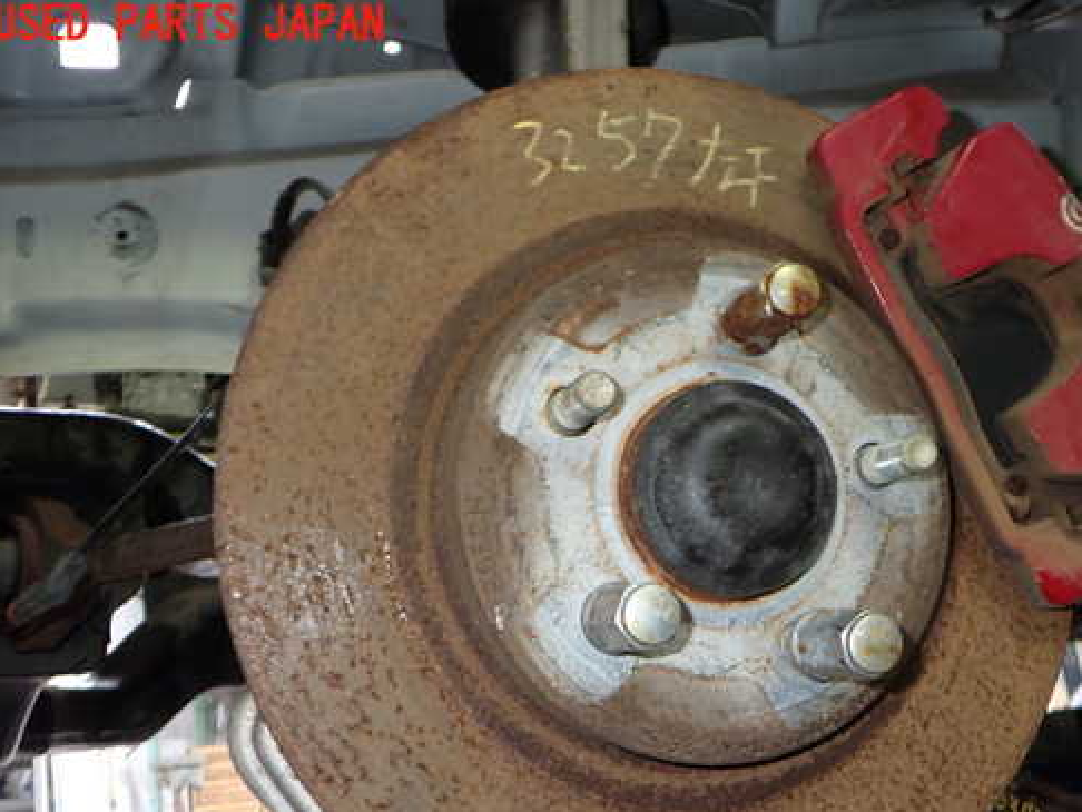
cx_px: 648
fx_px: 1157
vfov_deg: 38.5
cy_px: 498
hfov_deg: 49.8
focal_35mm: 37
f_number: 2.3
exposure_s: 1/30
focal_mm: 5.4
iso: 200
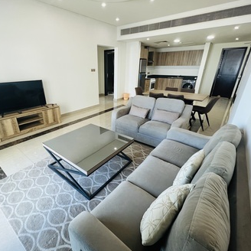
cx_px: 108
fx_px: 131
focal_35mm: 16
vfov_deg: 87.4
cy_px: 127
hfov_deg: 86.9
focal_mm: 1.57
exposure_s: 1/100
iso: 200
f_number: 1.8
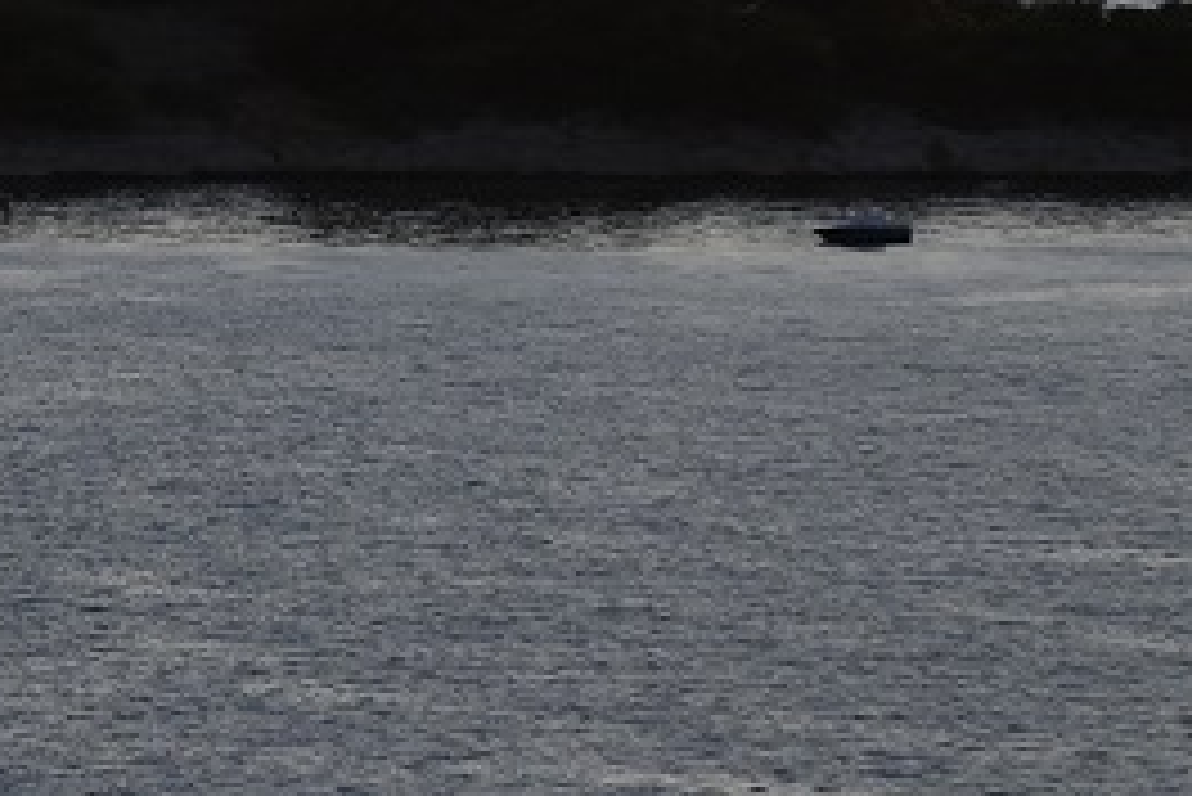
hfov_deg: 2.6
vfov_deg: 1.7
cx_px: -1066
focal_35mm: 793
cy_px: -776
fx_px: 26270
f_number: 5.6
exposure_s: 1/2000
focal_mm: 140
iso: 250
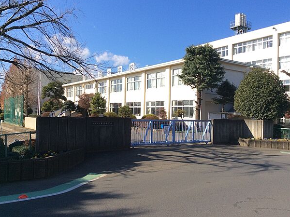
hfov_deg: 55.4
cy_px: 107
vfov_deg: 42.9
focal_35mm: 33
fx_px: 276
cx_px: 143
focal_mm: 3.3
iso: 32
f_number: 2.4
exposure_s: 1/1217
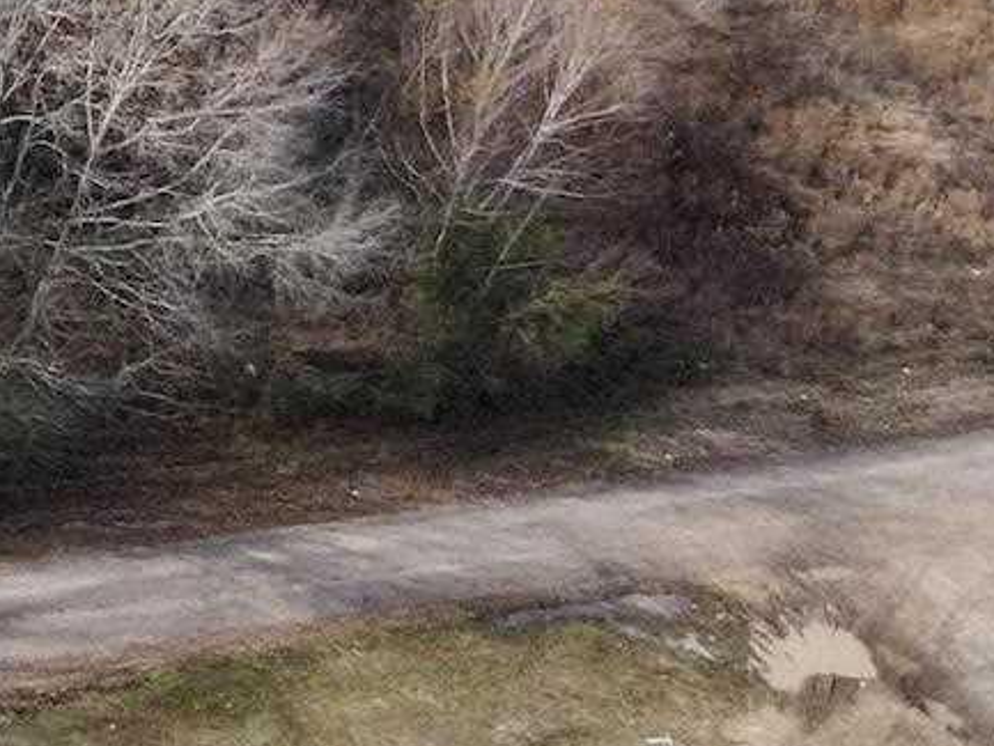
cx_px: -1859
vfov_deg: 10.2
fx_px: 4079
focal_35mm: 142
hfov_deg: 10.5
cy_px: -246
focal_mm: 4.5
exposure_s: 1/15
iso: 380
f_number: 2.8
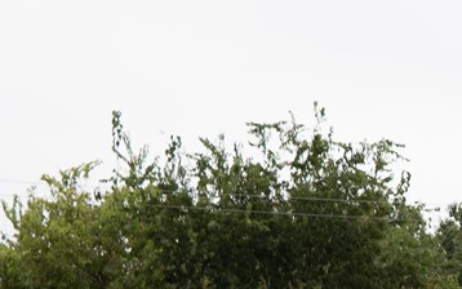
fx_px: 2557
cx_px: 1230
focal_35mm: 203
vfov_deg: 6.4
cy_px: 354
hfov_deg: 9.0
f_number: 4.5
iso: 100
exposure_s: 1/125
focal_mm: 35
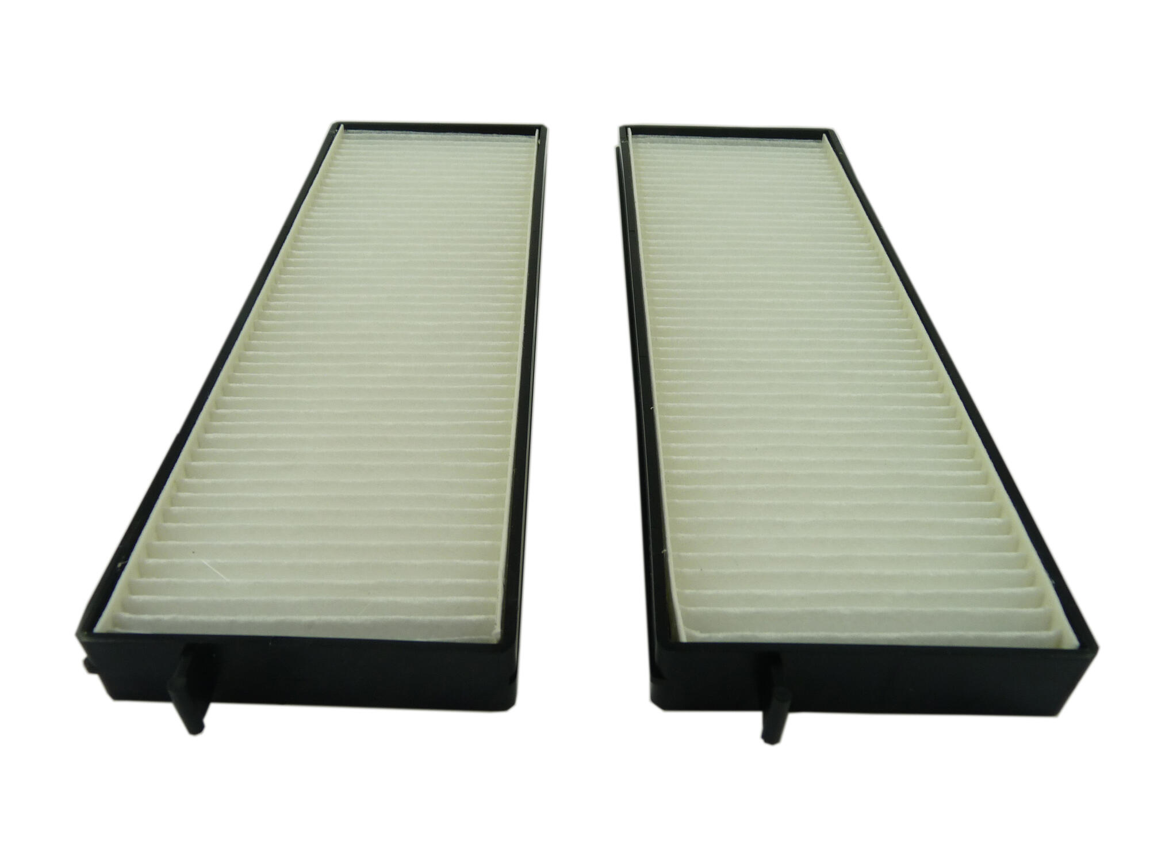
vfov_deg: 51.4
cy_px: 432
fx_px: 897
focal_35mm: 27
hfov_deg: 65.3
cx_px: 575
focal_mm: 4.8
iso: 100
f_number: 3.6
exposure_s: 1/100
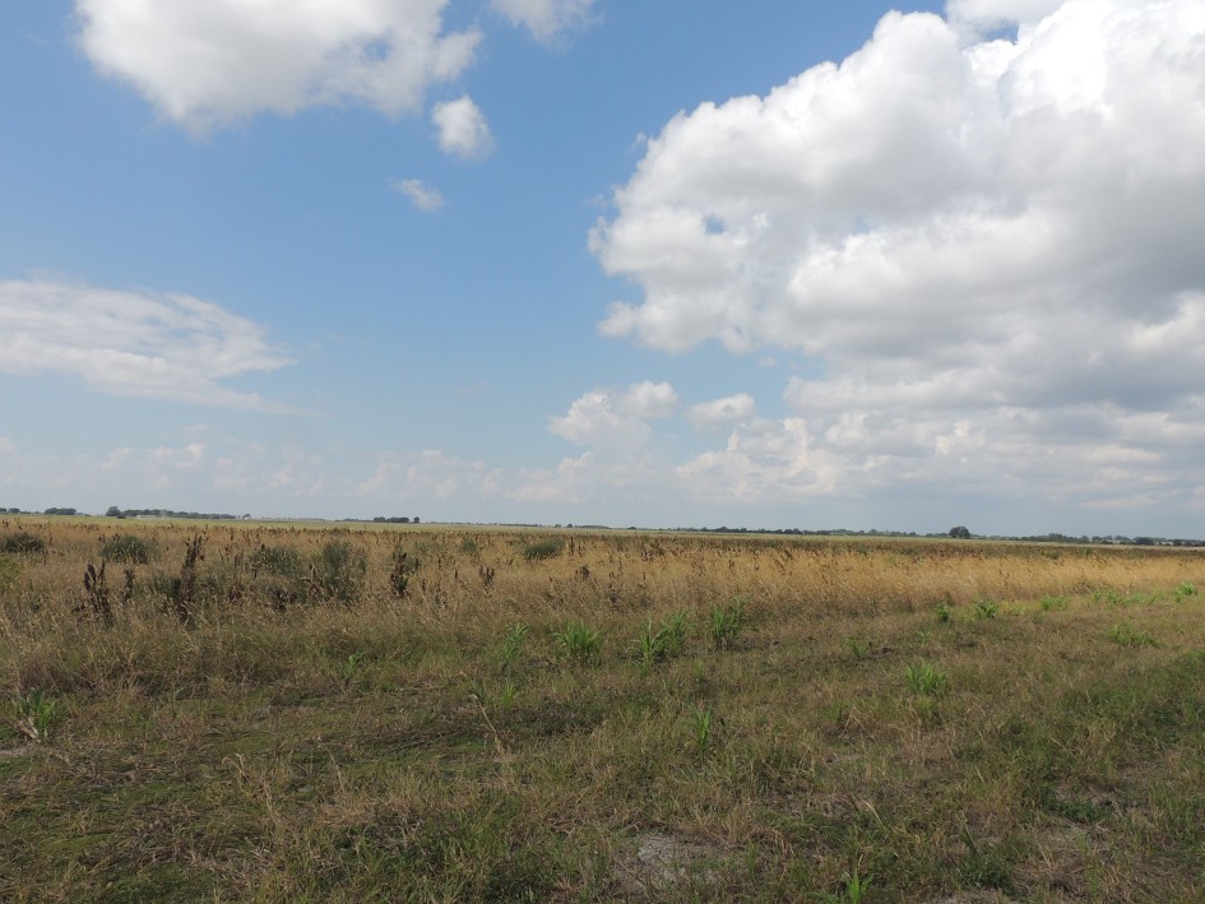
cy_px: 449
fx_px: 905
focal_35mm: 26
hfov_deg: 67.3
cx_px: 587
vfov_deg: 53.1
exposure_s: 1/1250
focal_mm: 4.3
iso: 100
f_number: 3.7
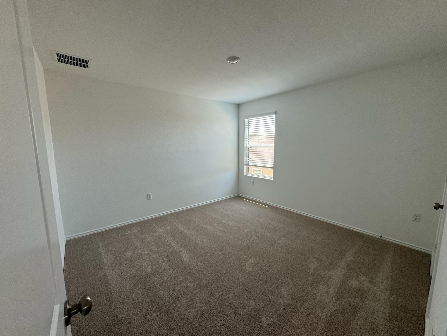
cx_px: 224
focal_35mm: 14
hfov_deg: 102.1
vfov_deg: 85.7
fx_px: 181
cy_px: 168
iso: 80
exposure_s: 1/120
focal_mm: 2.22
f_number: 2.2
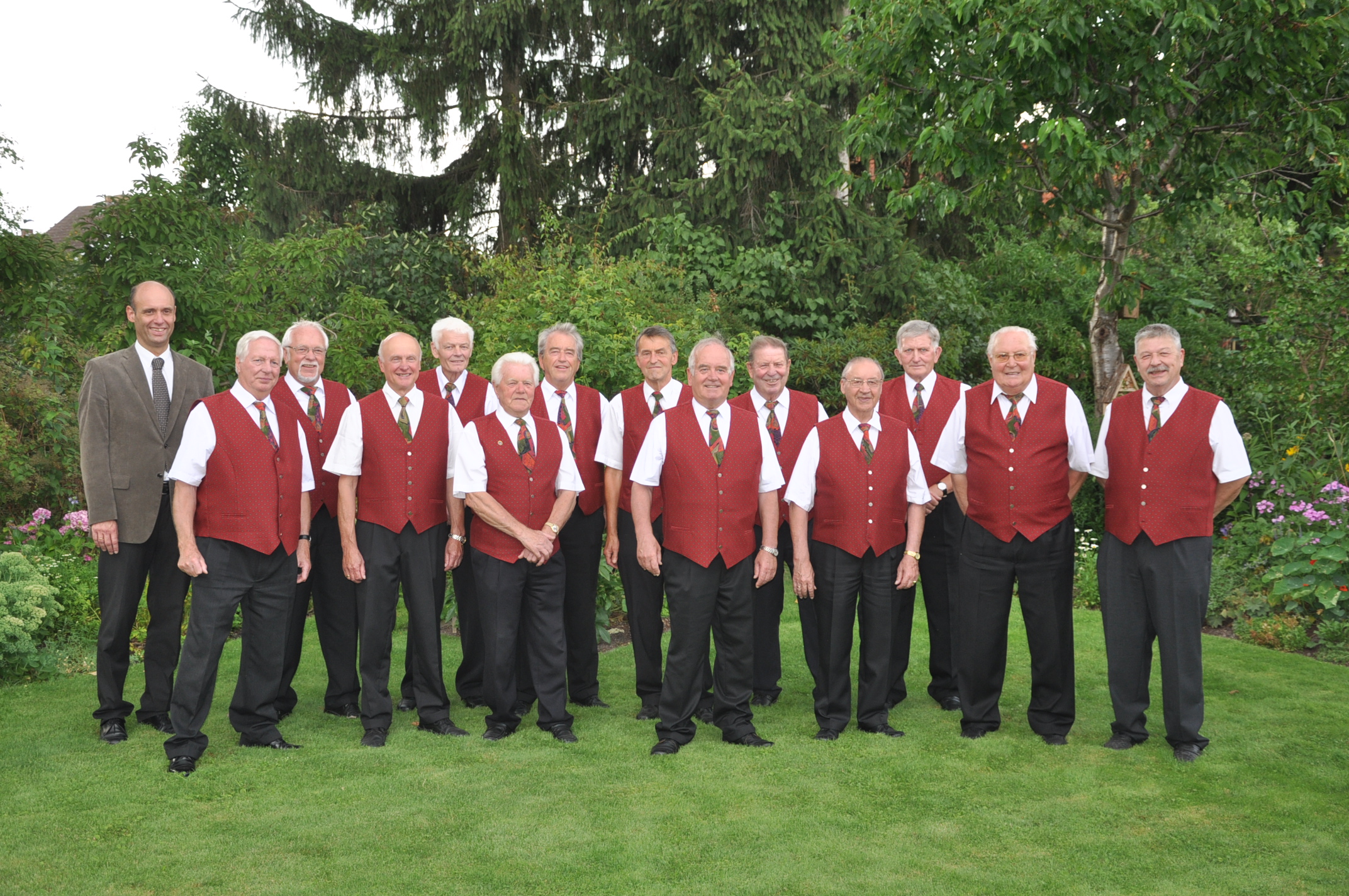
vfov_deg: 29.8
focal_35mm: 45
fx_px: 1684
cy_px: 448
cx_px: 674
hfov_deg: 43.7
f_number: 4.2
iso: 250
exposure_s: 1/200
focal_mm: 30
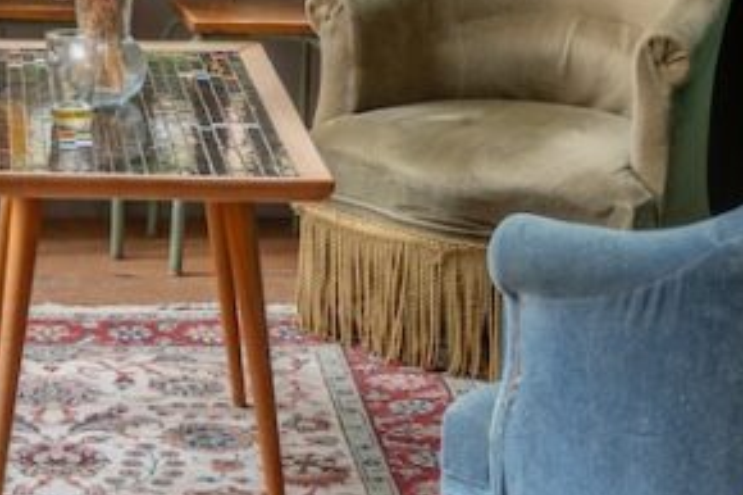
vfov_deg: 9.9
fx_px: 2796
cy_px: -136
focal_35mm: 136
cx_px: 20
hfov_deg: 14.9
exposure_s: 1/50
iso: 100
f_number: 2.8
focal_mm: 35.4
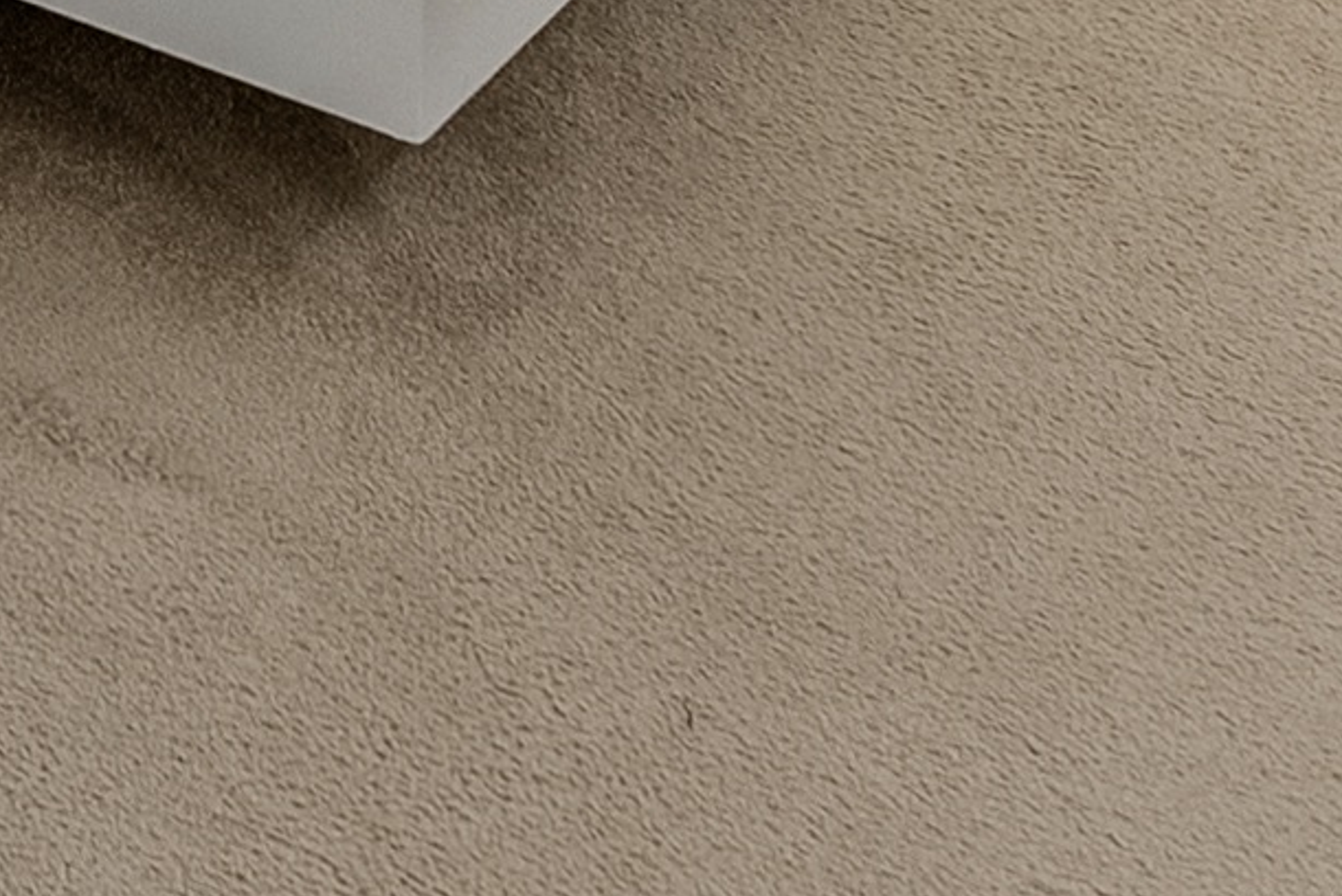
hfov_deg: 14.4
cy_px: -2091
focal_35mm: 111
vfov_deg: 9.0
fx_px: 4140
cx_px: -1548
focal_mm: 16
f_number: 6.3
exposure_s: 1/3
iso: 320
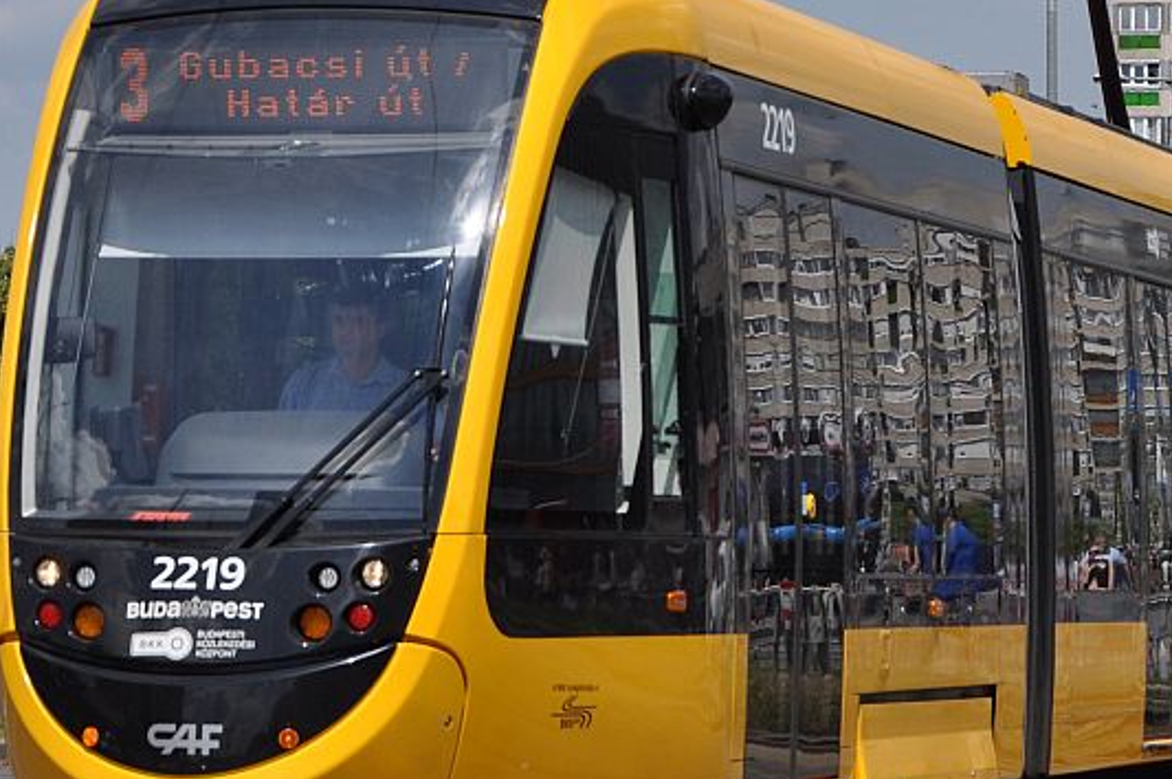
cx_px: 737
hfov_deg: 11.0
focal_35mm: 187
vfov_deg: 7.3
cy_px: 343
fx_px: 6080
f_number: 7.1
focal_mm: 62
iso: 400
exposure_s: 1/2000
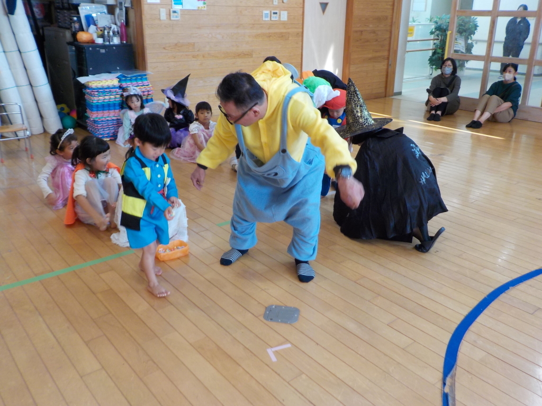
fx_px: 470
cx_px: 271
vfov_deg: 46.8
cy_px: 203
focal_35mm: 30
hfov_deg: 60.0
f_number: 3.3
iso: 125
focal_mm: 4.1
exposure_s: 1/30
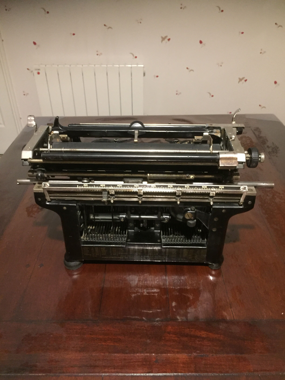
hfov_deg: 48.2
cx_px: 142
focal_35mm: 29
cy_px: 190
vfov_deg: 61.7
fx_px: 318
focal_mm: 4.15
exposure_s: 1/17
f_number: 2.2
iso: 500
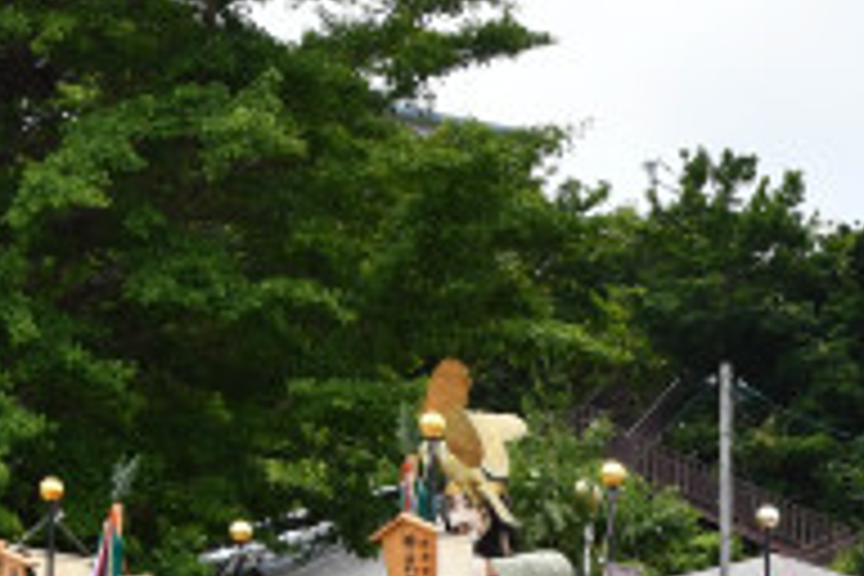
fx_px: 3144
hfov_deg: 15.5
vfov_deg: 10.1
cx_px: 792
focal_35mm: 131
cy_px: 900
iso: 400
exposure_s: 1/400
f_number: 13
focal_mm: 24
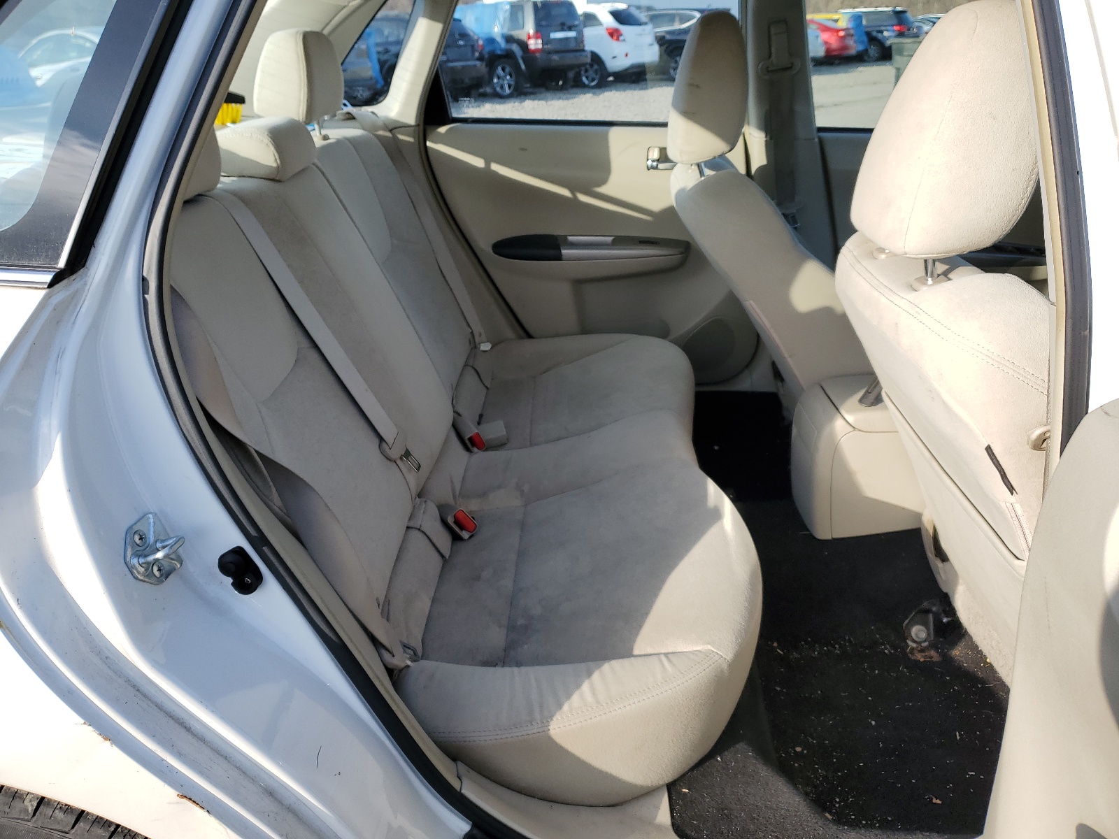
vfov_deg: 53.1
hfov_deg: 67.3
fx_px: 840
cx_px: 560
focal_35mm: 26
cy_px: 420
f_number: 1.5
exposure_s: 1/909
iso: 50
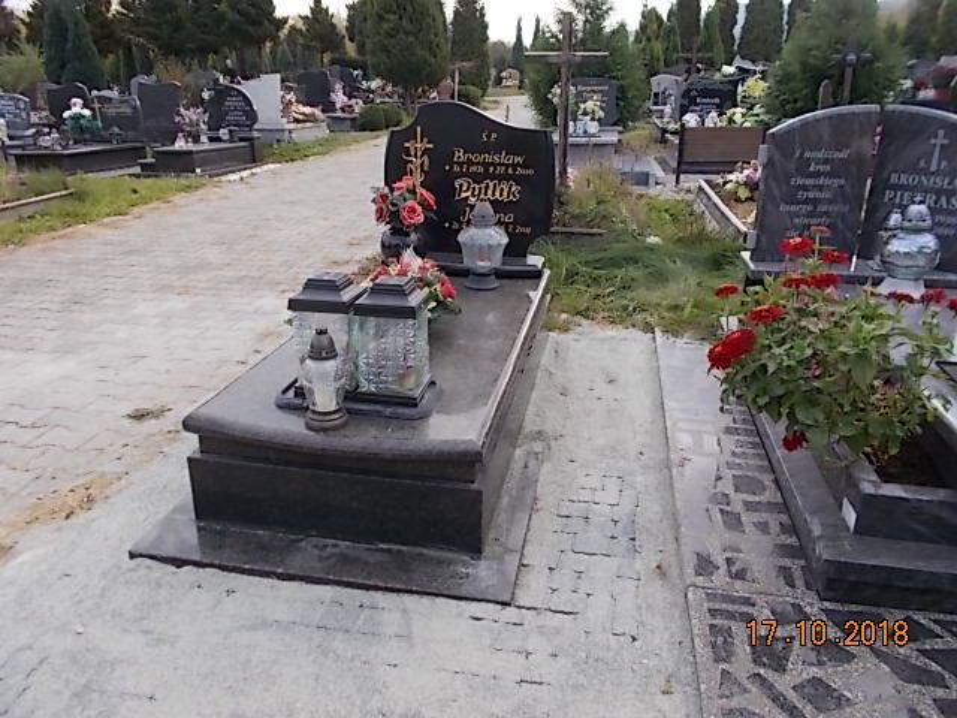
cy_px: 359
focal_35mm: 26
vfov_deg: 53.1
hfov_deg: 67.3
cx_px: 478
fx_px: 719
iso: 80
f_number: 3.2
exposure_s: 1/250
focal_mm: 4.6
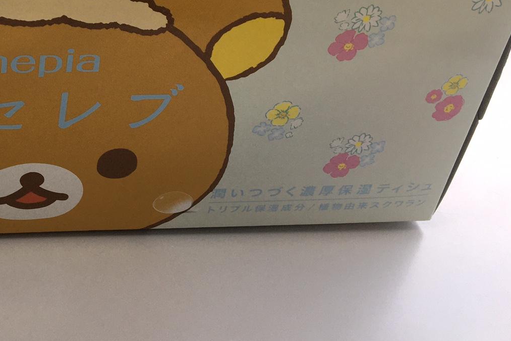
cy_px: 33
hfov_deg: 31.1
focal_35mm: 60
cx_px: 8
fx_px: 852
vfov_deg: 22.1
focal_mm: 4.2
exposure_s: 1/60
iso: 32
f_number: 2.2
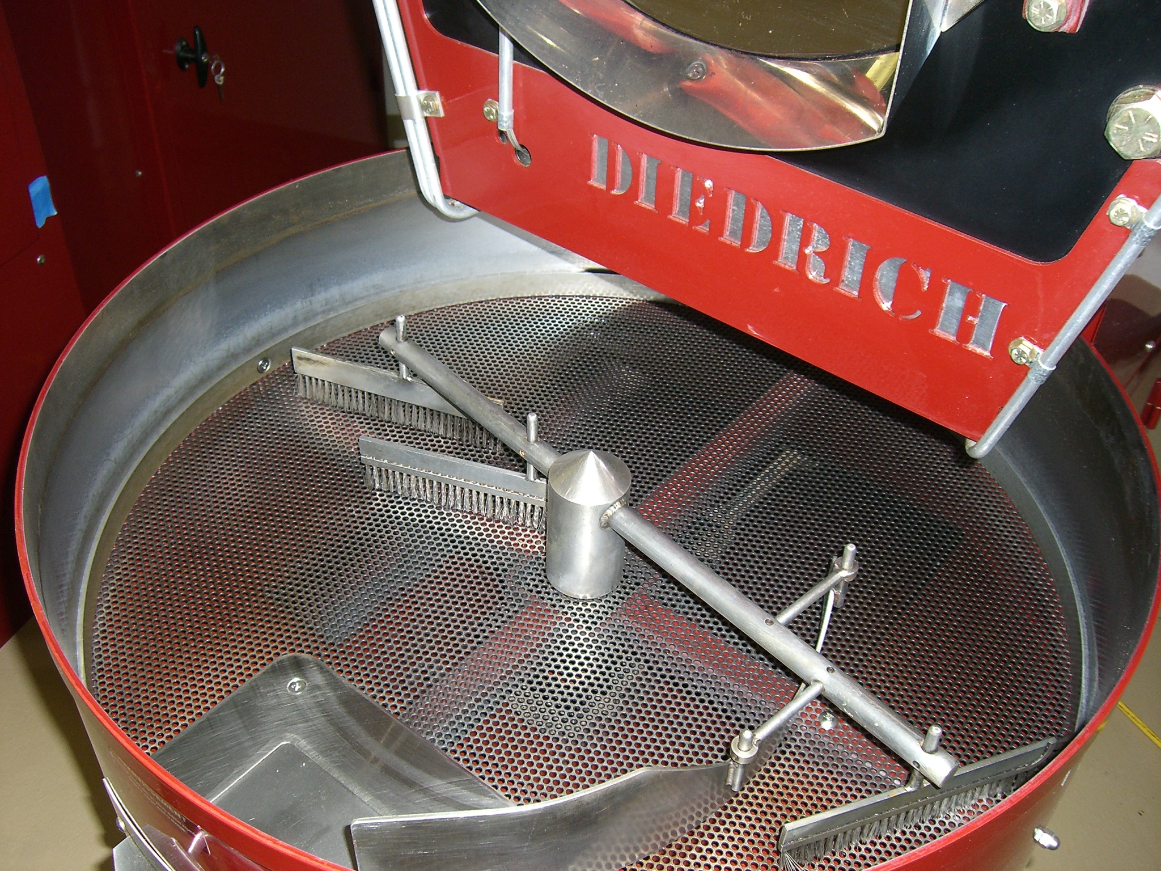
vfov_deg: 37.7
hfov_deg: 49.0
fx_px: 1274
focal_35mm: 38
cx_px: 580
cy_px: 436
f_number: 2.7
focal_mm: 6.2
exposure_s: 1/60
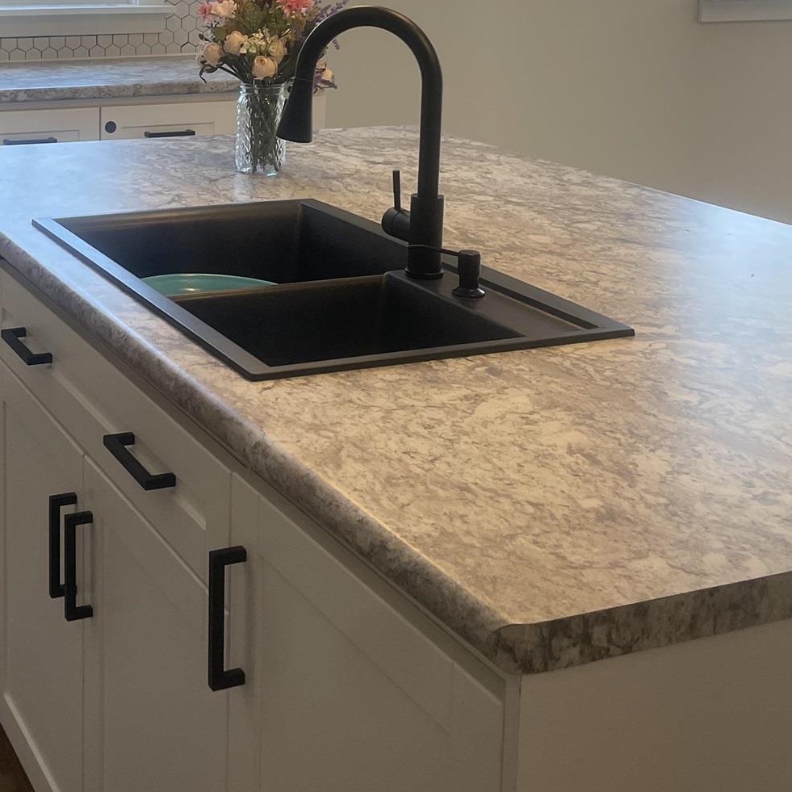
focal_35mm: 54
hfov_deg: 30.9
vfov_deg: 30.7
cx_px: 167
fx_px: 1398
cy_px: 132
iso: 80
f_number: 1.6
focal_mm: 4.2
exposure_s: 1/120
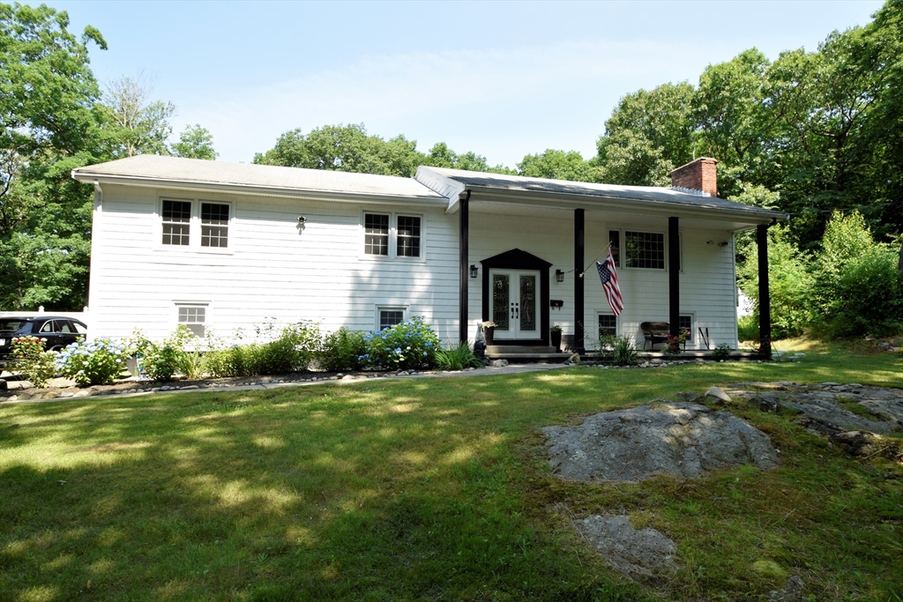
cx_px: 452
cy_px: 301
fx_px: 527
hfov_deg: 81.2
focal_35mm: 21
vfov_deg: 59.5
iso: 100
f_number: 6.3
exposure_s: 1/160
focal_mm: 14
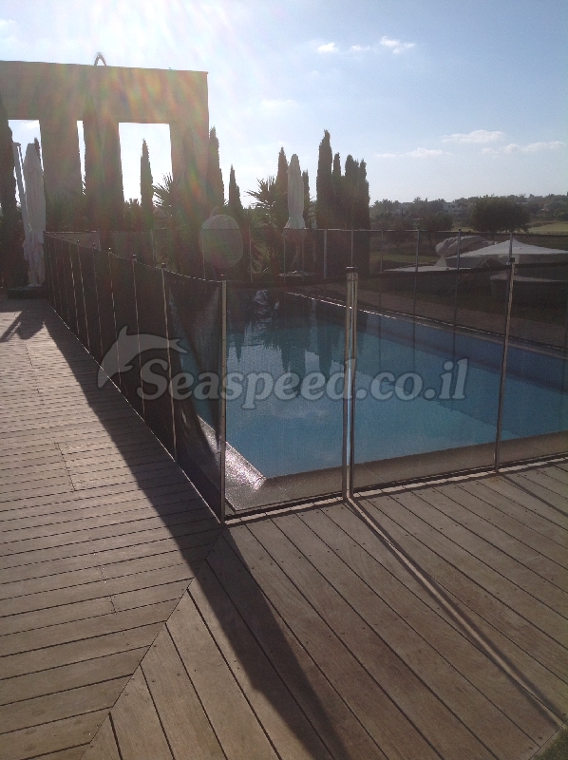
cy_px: 380
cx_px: 284
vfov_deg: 52.7
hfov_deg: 40.6
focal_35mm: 35
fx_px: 767
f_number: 2.4
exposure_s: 1/4329
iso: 50
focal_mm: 4.28
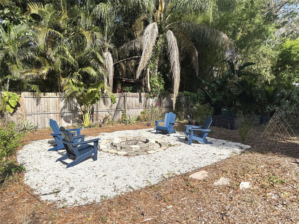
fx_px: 207
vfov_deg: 56.8
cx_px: 150
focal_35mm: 24
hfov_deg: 71.6
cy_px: 112
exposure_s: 1/5348
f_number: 1.78
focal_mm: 6.76
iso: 80
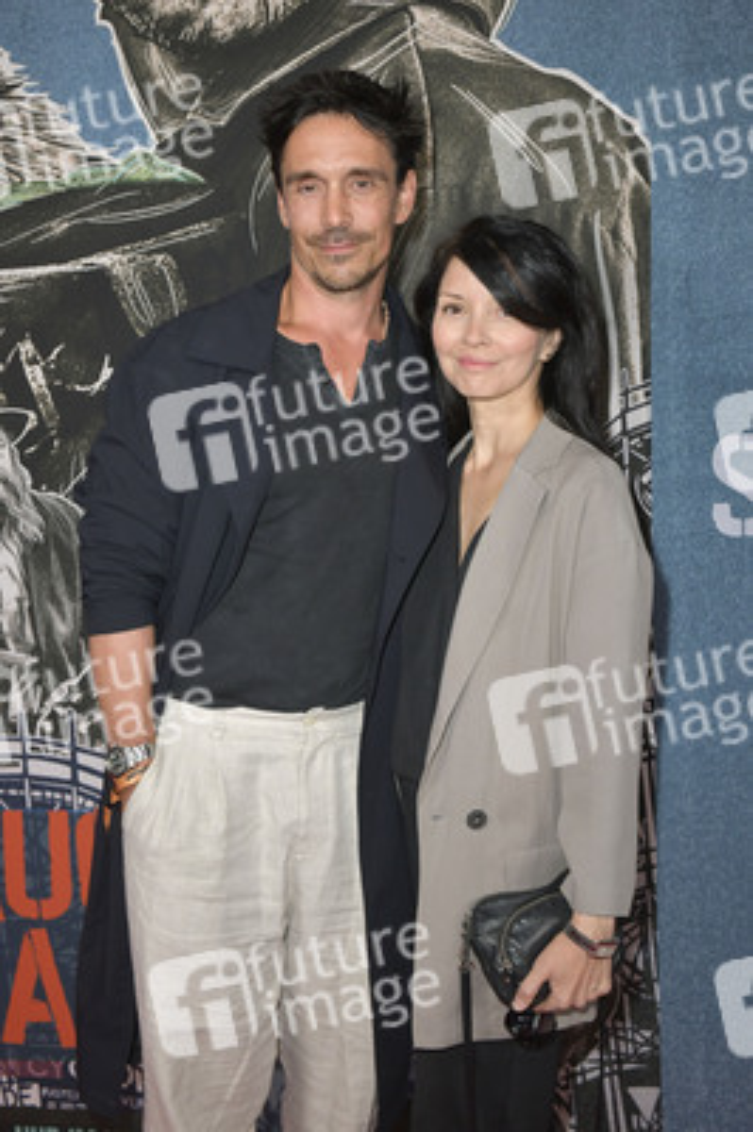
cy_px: 566
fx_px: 1257
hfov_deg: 33.3
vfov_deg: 48.5
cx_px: 376
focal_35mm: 40
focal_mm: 40
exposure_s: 1/200
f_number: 5.6
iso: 800
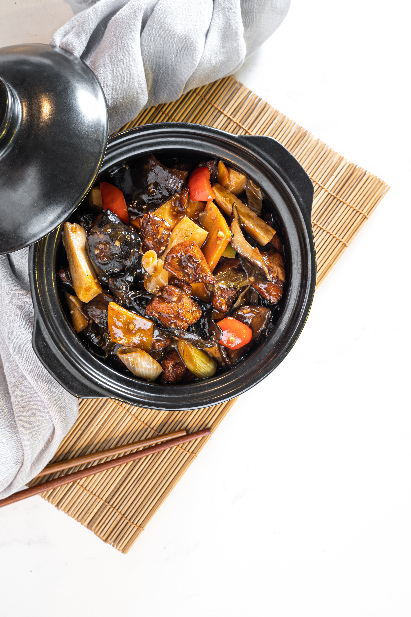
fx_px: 839
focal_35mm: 49
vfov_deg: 40.3
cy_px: 308
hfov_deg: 27.5
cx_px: 206
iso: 50
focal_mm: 49
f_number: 8
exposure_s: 5
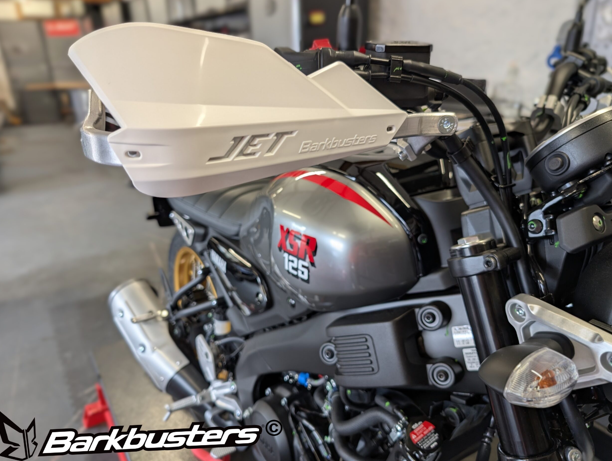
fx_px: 443
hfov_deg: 69.3
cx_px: 303
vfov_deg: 55.0
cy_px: 226
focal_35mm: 25
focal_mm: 6.9
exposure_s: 1/36.9
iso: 30
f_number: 1.68
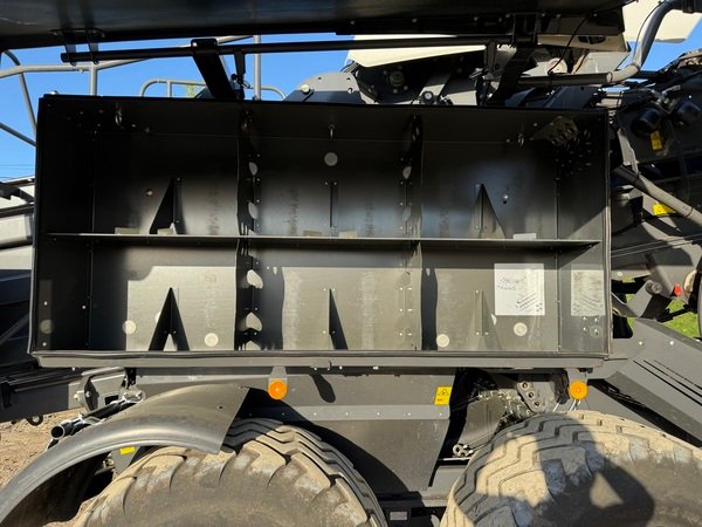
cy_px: 264
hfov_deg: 71.6
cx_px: 351
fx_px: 487
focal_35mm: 24
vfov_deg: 56.8
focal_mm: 6.76
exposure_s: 1/1139
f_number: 1.78
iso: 80
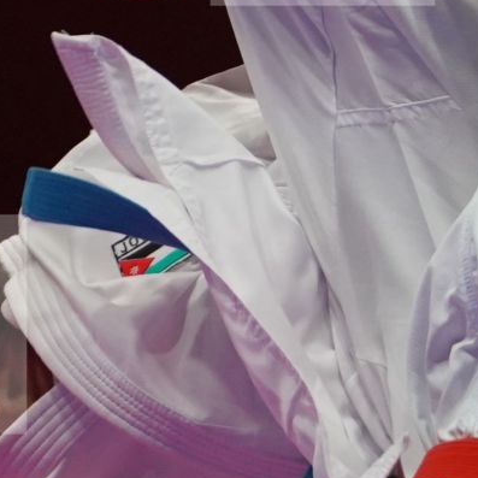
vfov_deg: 1.2
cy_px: -104
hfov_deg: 1.2
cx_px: 731
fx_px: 22637
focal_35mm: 1449
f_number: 4
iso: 2000
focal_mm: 251
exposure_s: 1/1000
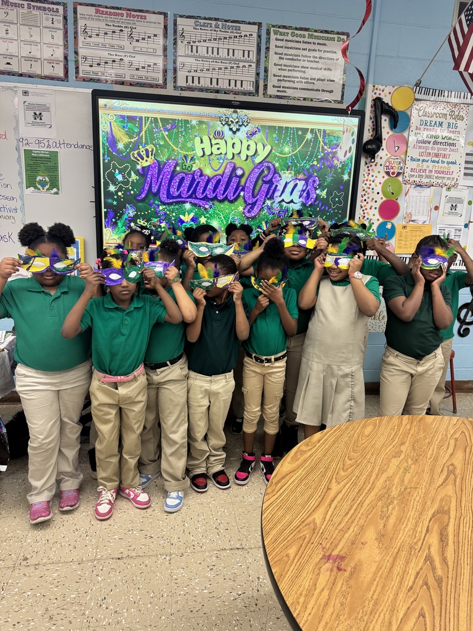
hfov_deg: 56.8
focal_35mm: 24
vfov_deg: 71.6
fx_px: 437
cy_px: 316
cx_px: 236
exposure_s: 1/120
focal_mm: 6.76
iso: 200
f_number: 1.78
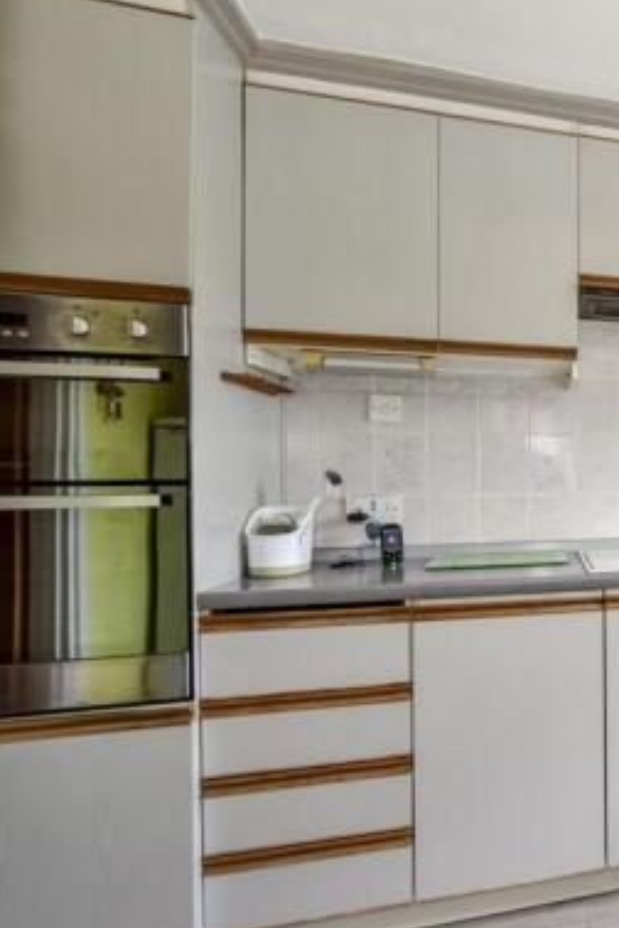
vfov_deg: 69.4
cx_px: 797
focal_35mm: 26
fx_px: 671
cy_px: 478
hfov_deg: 35.1
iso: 640
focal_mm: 10
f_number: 8
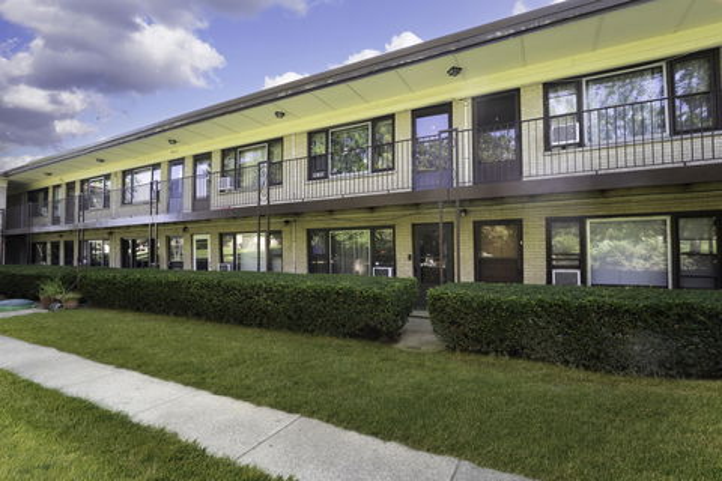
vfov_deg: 70.8
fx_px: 339
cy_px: 240
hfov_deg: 93.6
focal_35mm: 17
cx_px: 361
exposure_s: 1/25
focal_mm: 16.9
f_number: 9
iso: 200
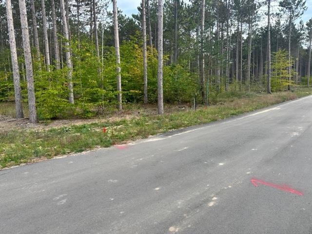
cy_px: 117
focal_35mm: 24
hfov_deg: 71.6
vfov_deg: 56.8
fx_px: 216
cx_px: 156
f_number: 1.78
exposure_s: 1/1144
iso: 80
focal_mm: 6.86
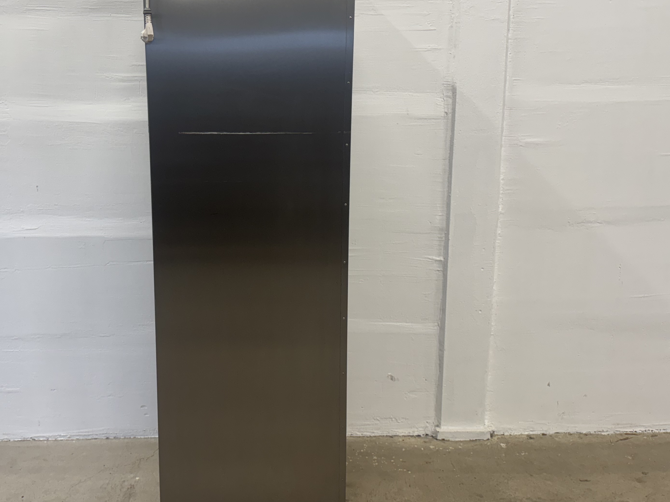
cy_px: 219
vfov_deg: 40.6
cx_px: 232
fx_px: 677
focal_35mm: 35
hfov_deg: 51.8
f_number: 1.78
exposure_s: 1/100
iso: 125
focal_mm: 6.76
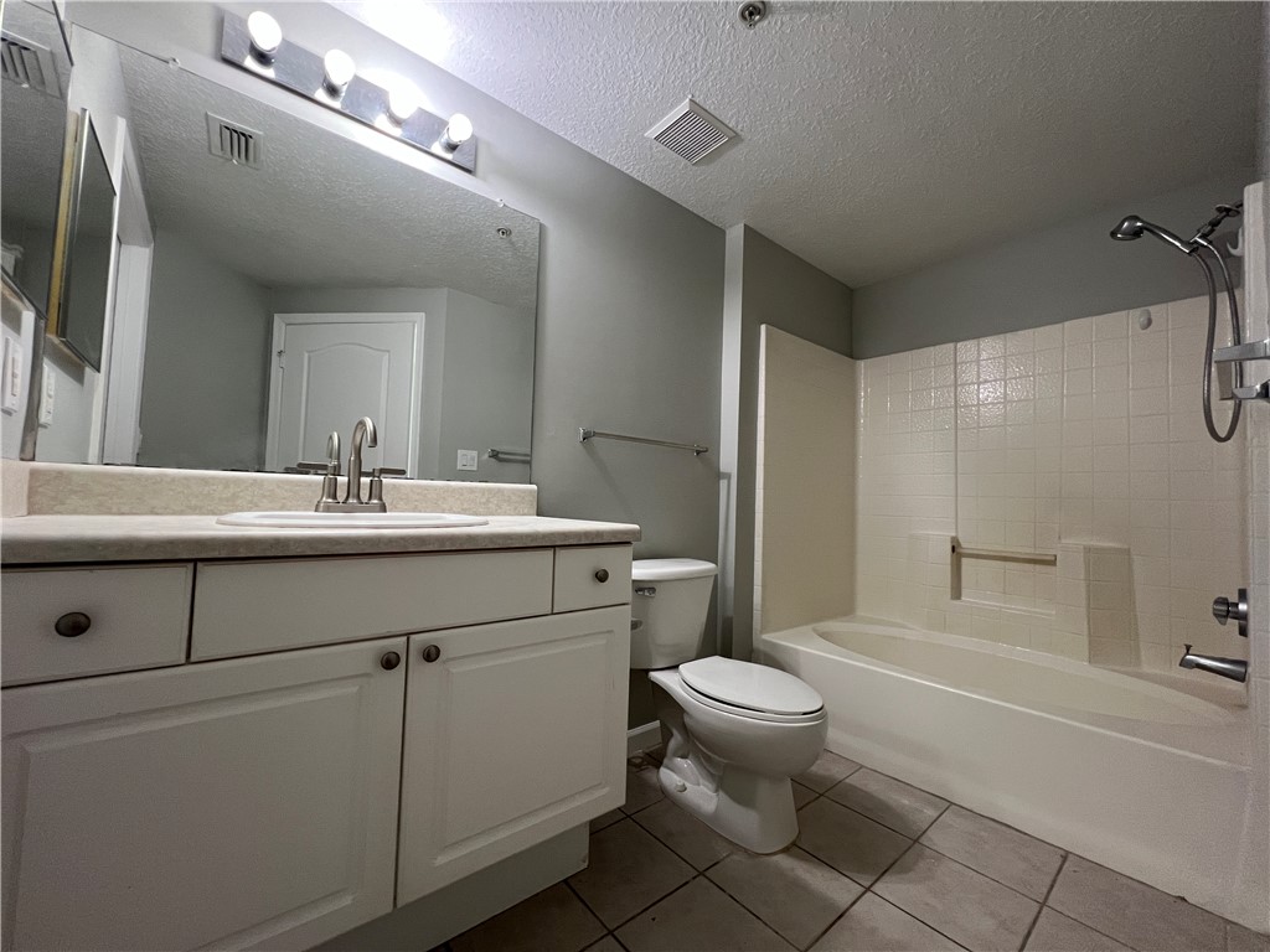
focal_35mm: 13
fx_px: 477
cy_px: 476
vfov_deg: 89.9
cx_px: 635
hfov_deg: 106.2
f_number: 1.8
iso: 250
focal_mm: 1.57
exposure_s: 1/60
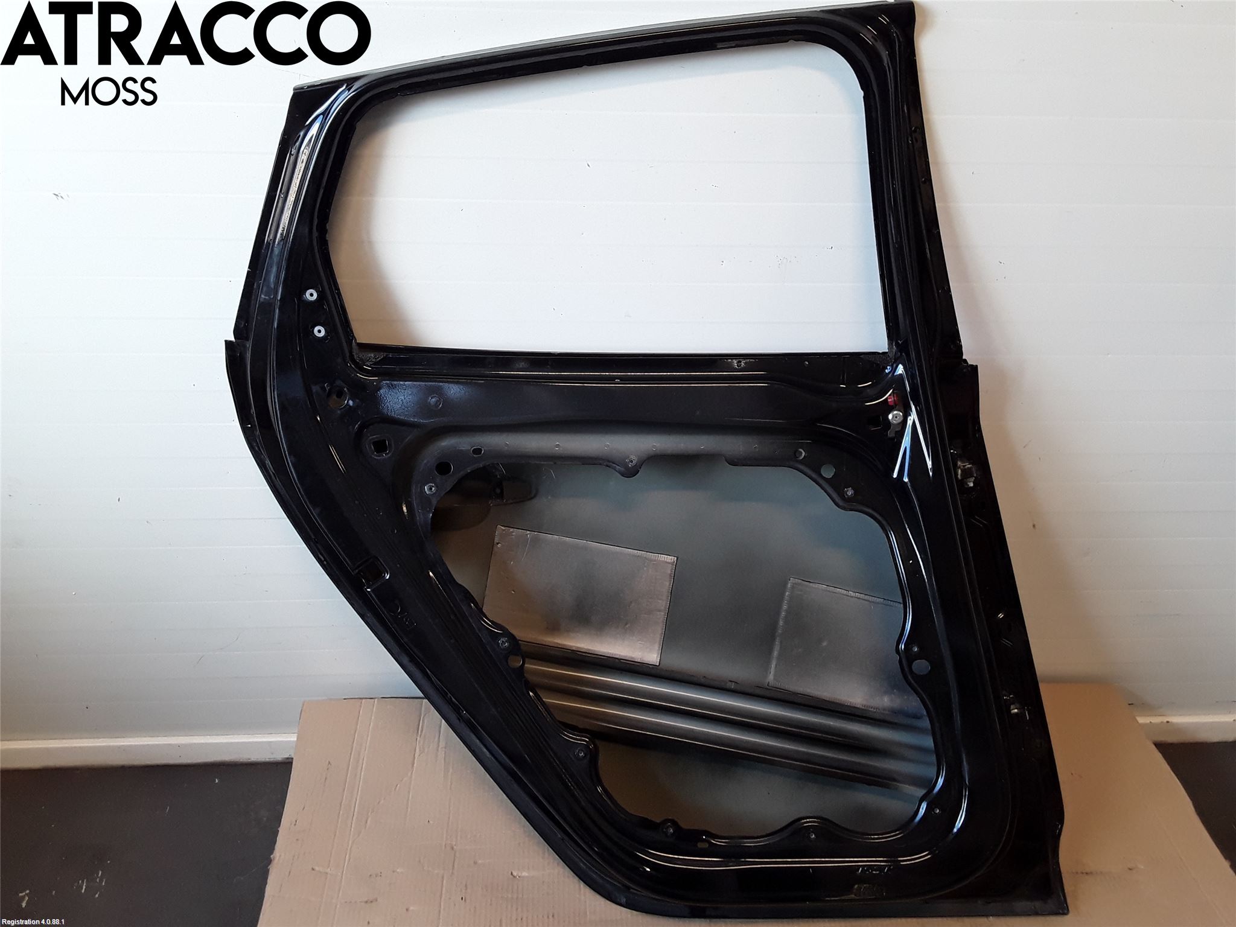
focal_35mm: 28
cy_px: 464
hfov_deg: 63.4
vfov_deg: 49.7
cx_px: 618
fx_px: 1000
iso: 64
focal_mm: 2.91
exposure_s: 1/50
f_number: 1.9
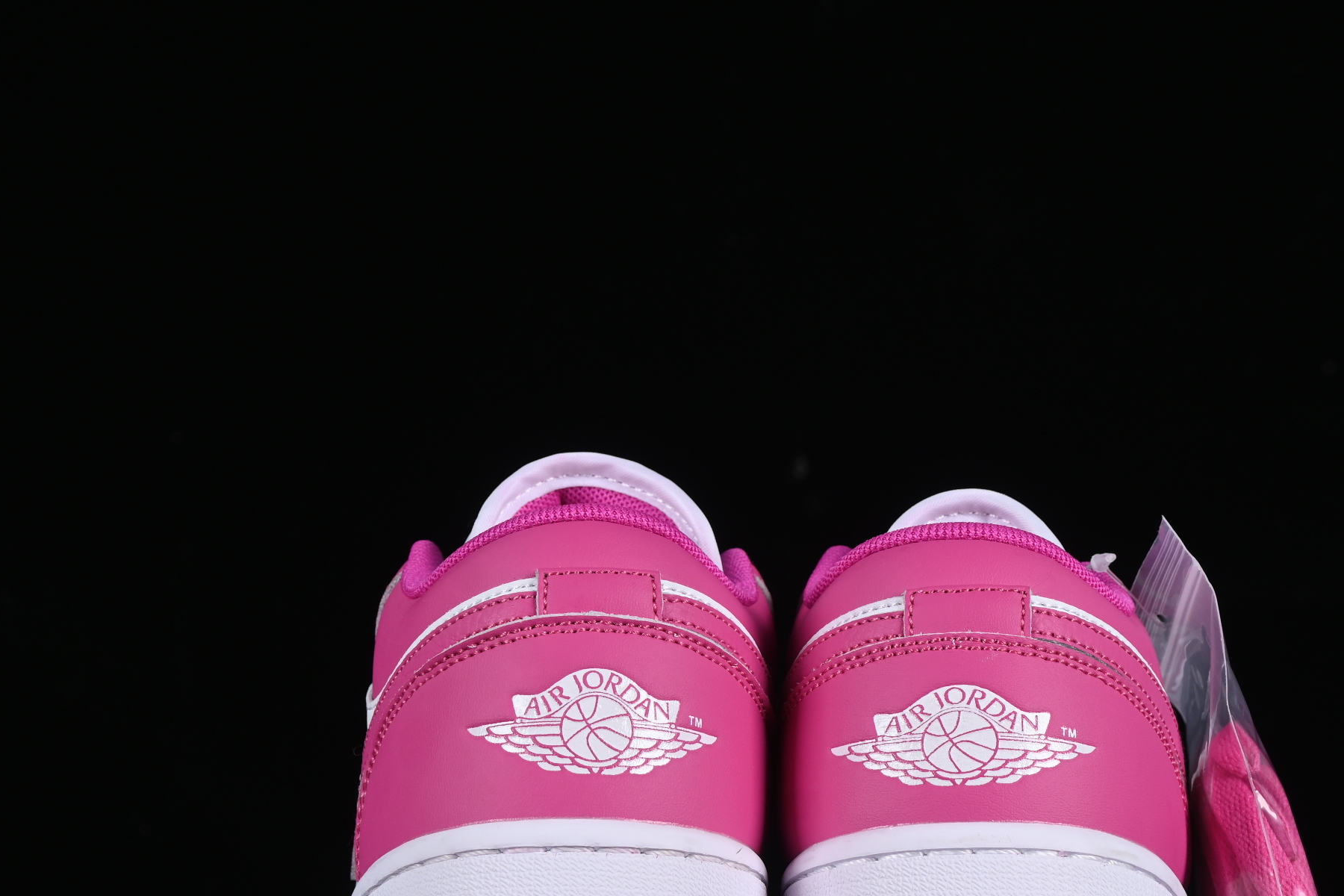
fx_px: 4330
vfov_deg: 11.8
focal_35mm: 116
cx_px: 784
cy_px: 561
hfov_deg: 17.6
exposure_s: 1/80
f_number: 8
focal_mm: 50
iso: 160
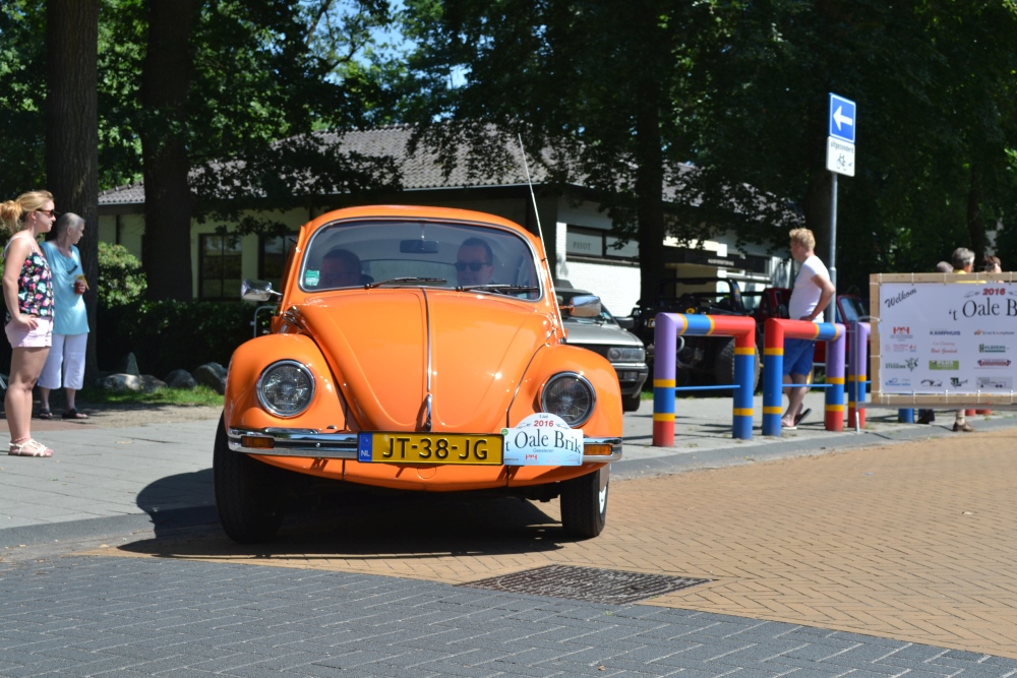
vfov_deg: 25.1
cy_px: 339
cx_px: 508
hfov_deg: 36.9
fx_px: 1526
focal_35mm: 54
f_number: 7.1
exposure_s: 1/250
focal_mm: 36
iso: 100
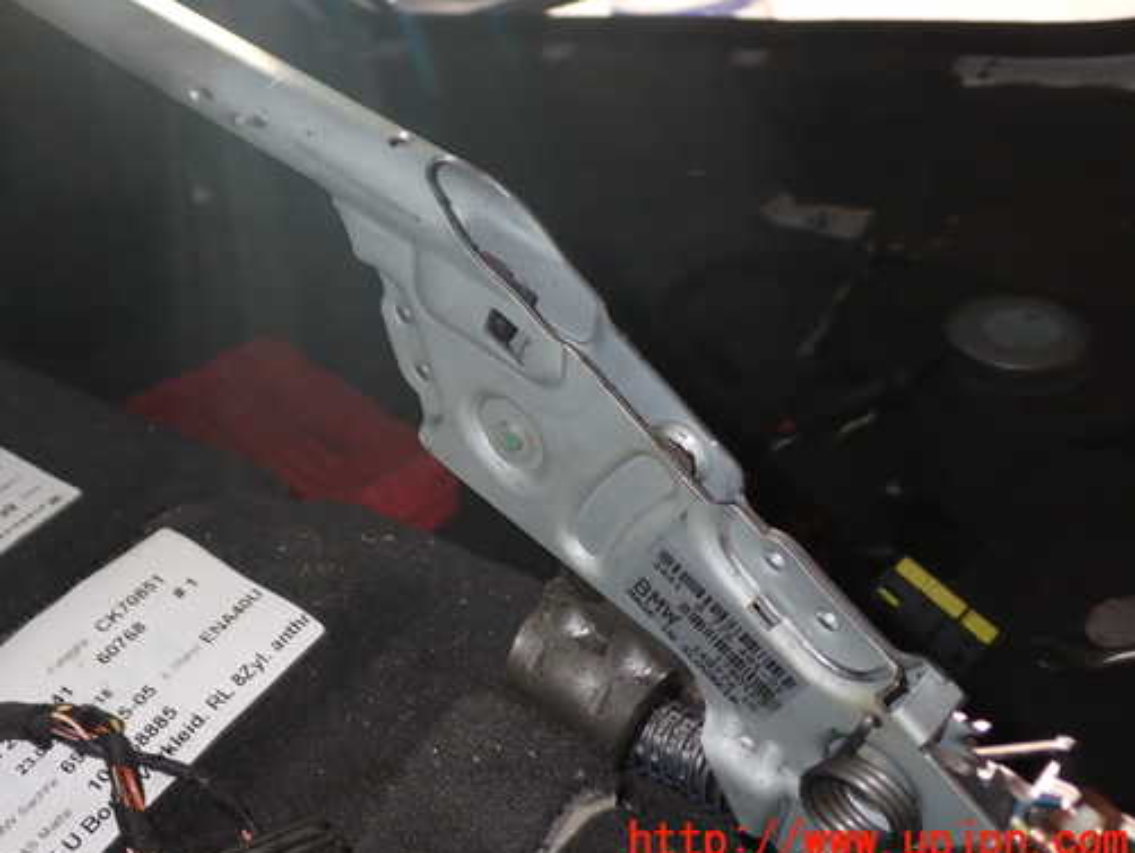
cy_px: 362
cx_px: 461
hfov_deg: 43.6
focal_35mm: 43
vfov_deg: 33.6
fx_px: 1411
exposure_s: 1/40
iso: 125
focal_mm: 6.37
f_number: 7.1
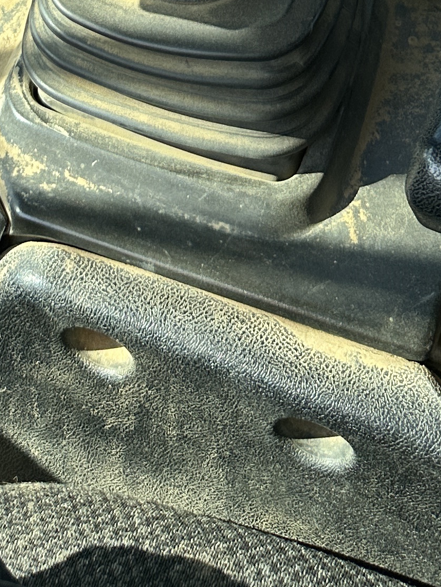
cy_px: -435
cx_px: 223
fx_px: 1478
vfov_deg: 18.3
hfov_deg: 17.0
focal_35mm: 87
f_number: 1.78
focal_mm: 6.86
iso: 80
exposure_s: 1/1587
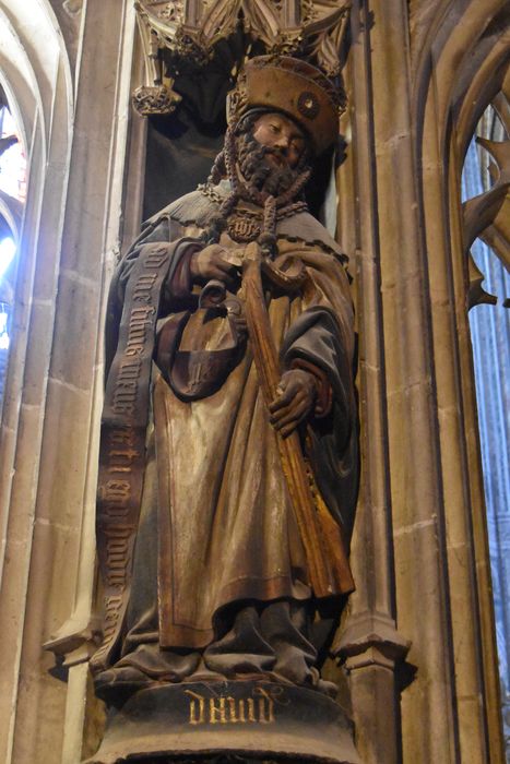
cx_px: 255
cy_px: 382
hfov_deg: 22.6
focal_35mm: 60
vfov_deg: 33.4
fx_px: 1274
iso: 12800
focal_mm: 40
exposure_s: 1/40
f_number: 5
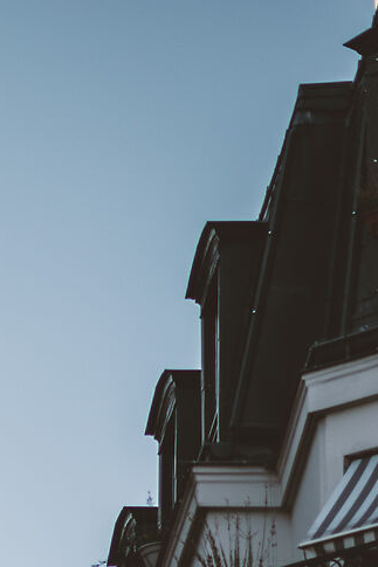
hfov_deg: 3.2
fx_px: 6635
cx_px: -264
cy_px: 1343
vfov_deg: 4.8
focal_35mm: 421
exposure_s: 1/3200
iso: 100
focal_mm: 85
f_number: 2
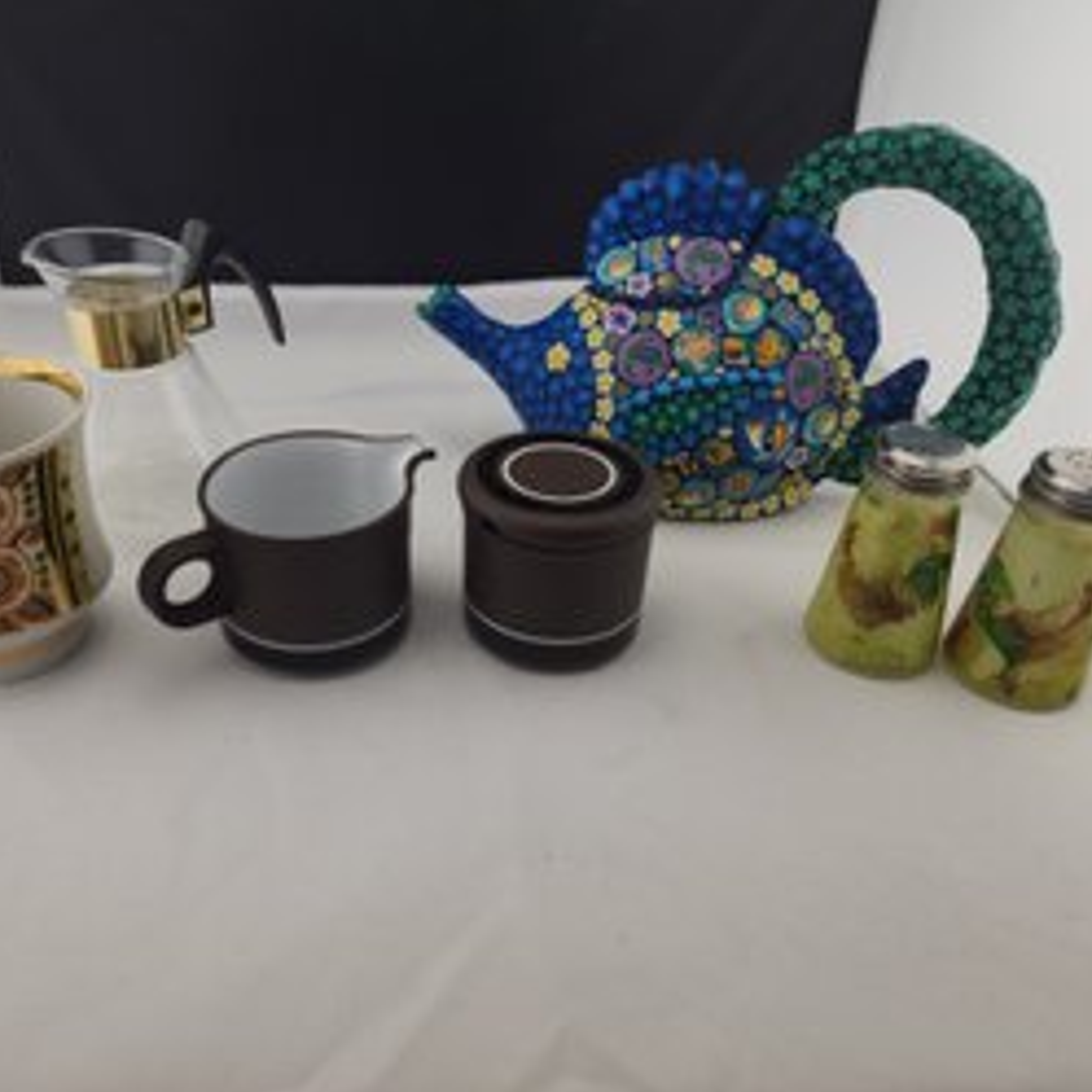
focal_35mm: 28
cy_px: 537
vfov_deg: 57.3
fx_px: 999
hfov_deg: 57.0
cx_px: 450
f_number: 1.8
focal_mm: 6.4
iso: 12
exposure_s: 1/252
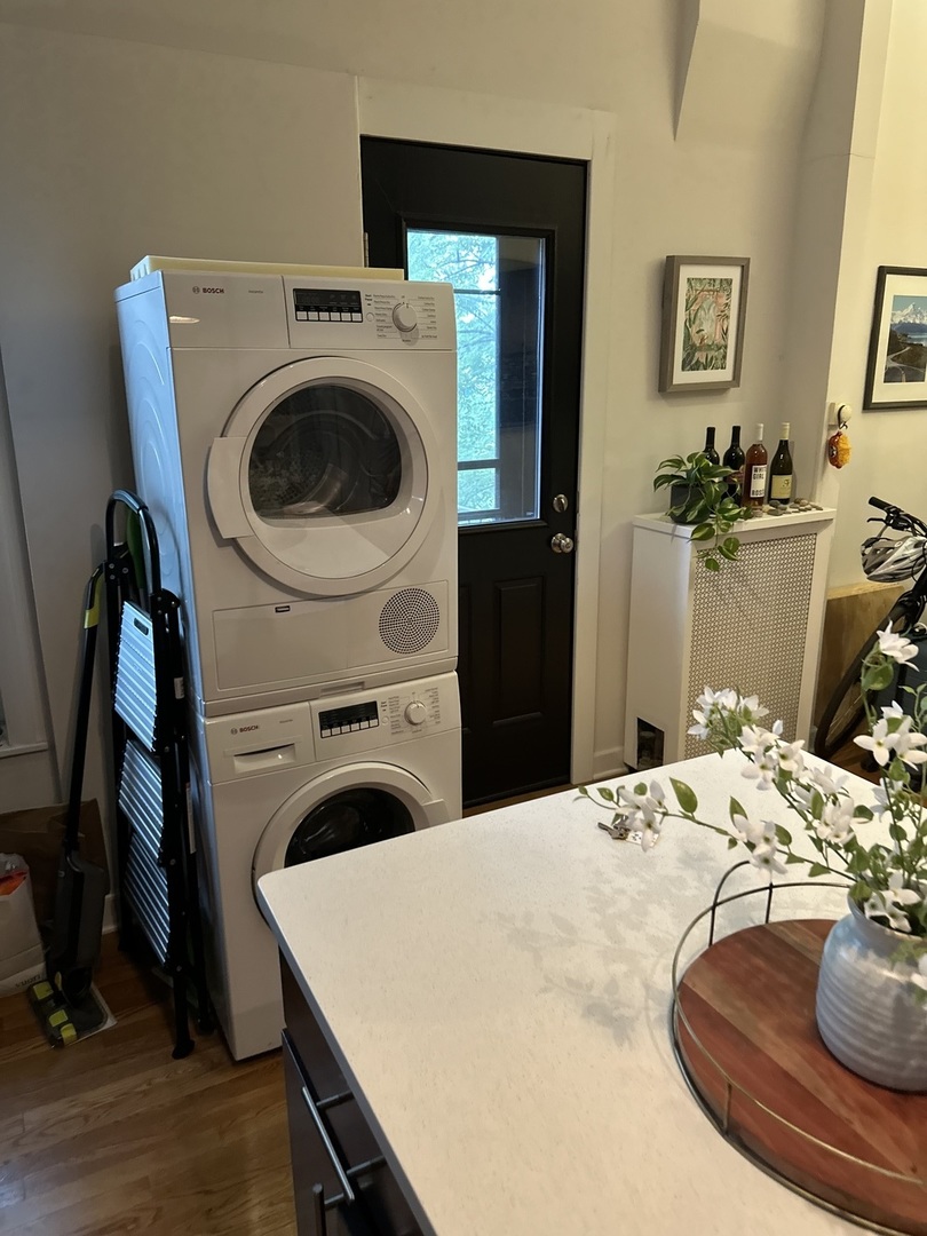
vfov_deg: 71.6
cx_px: 464
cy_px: 618
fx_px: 857
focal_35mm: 24
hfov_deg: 56.8
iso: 500
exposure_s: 1/60
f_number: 1.78
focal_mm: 6.86
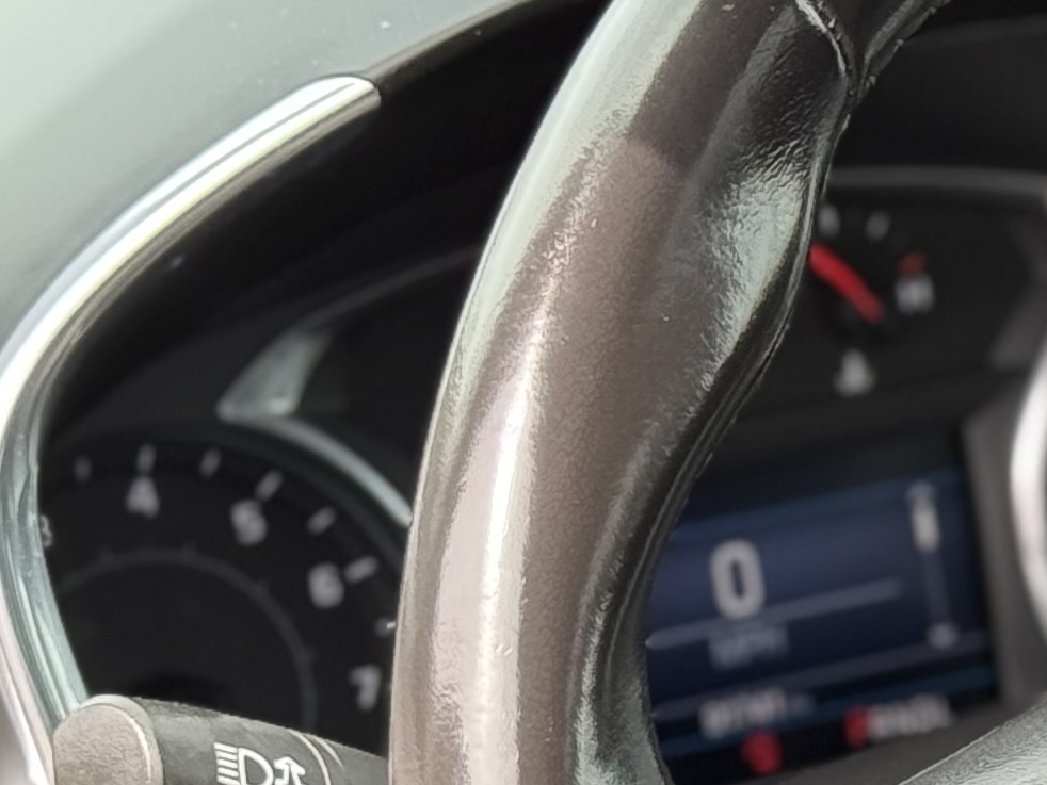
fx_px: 5960
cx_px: 1690
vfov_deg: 7.5
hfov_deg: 9.7
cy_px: 971
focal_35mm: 197
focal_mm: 6.76
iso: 80
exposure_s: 1/257
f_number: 1.78
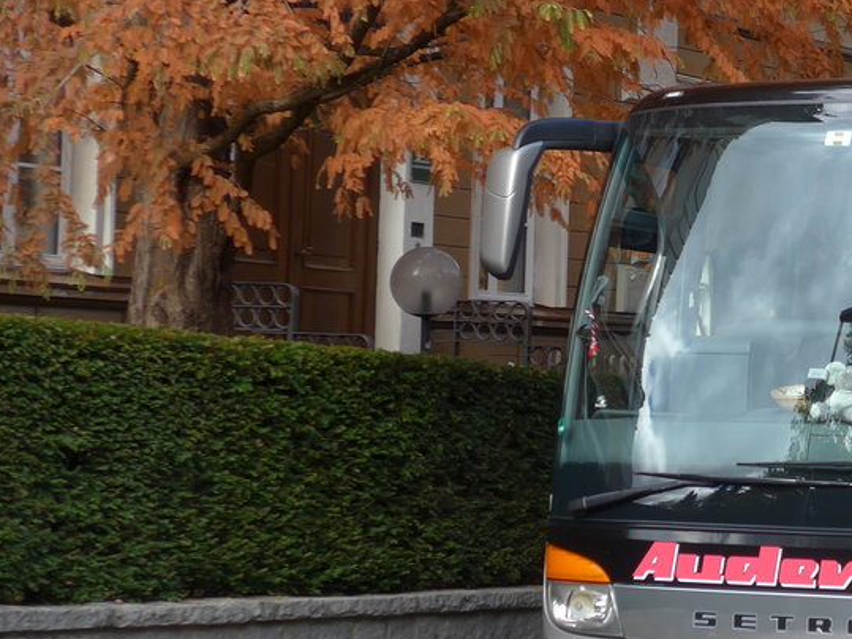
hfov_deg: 13.2
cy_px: 274
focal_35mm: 147
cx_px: 945
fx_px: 3617
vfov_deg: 10.1
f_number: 3.9
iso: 80
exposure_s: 1/125
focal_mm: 13.4
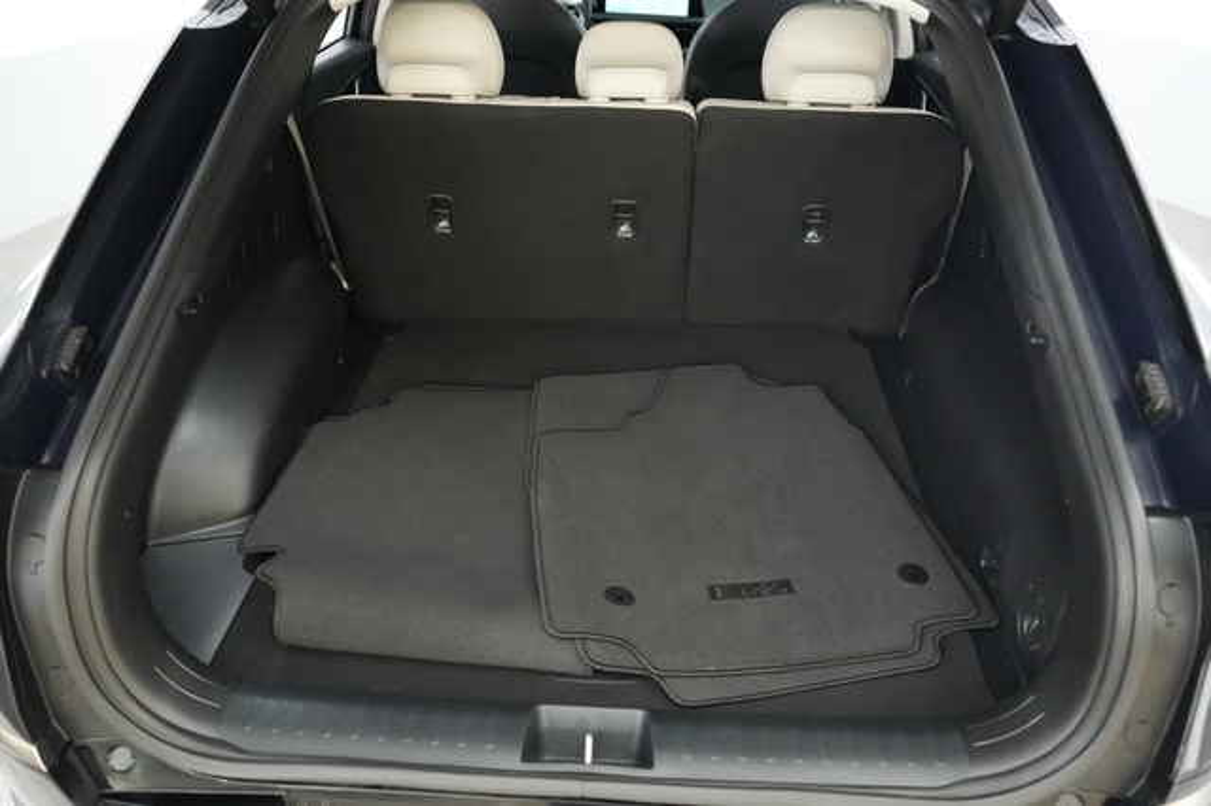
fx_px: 941
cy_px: 403
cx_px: 606
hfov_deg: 65.5
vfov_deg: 46.4
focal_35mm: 28
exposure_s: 1/160
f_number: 2.8
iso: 10000
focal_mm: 28
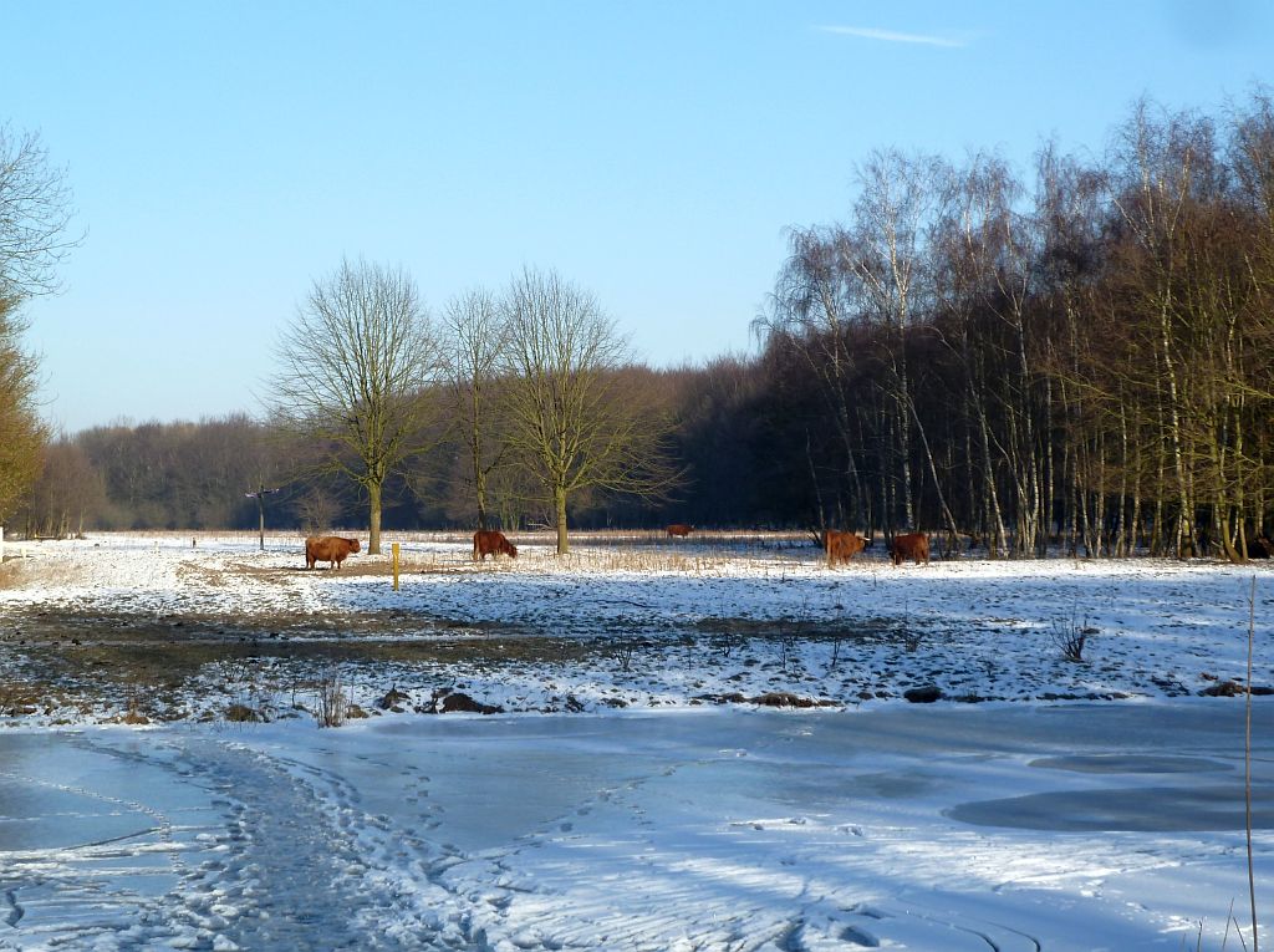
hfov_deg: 29.0
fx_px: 2462
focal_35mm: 67
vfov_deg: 21.9
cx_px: 637
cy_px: 476
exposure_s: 1/400
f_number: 4.1
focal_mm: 11
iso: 80
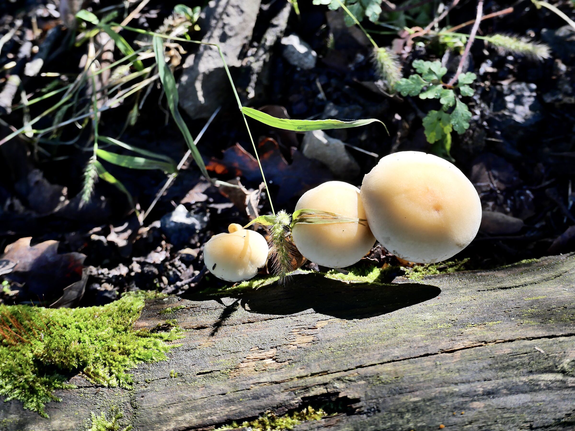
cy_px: 216
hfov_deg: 30.7
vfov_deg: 23.3
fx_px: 1046
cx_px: 288
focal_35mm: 63
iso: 200
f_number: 5
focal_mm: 28.6
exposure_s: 1/125
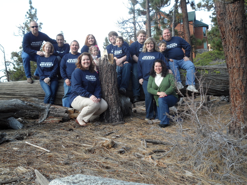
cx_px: 124
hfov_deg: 50.1
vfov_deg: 38.7
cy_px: 92
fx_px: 264
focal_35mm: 37
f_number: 4
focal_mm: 6.6
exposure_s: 1/45
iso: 80
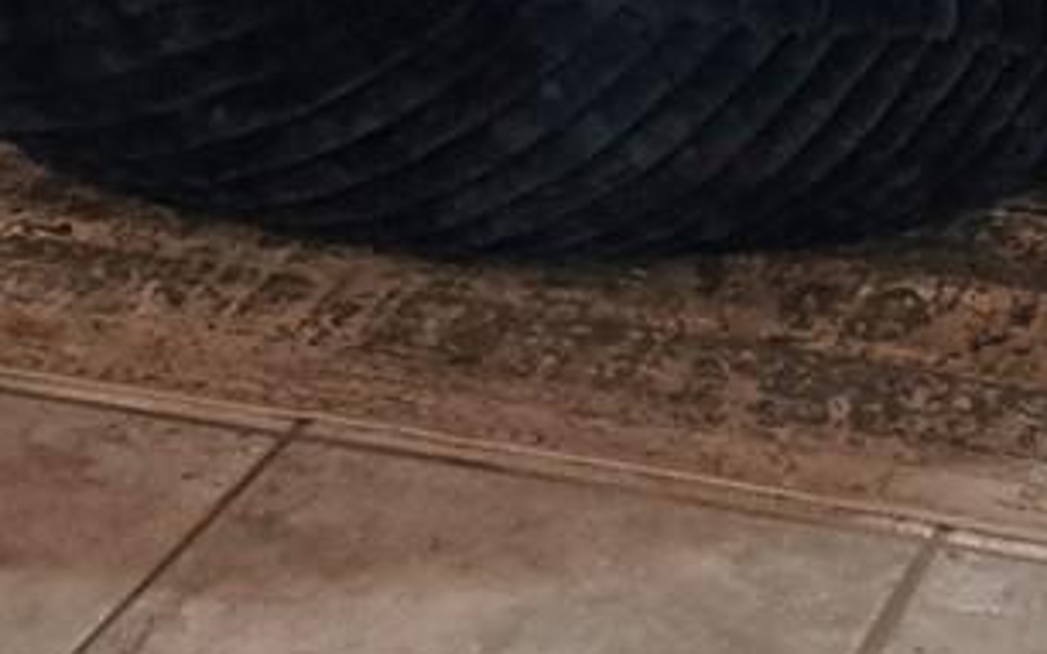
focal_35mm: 133
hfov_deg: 15.5
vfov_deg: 9.0
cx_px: 920
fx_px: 3794
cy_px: -832
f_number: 1.8
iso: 400
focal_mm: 5.23
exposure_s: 1/40
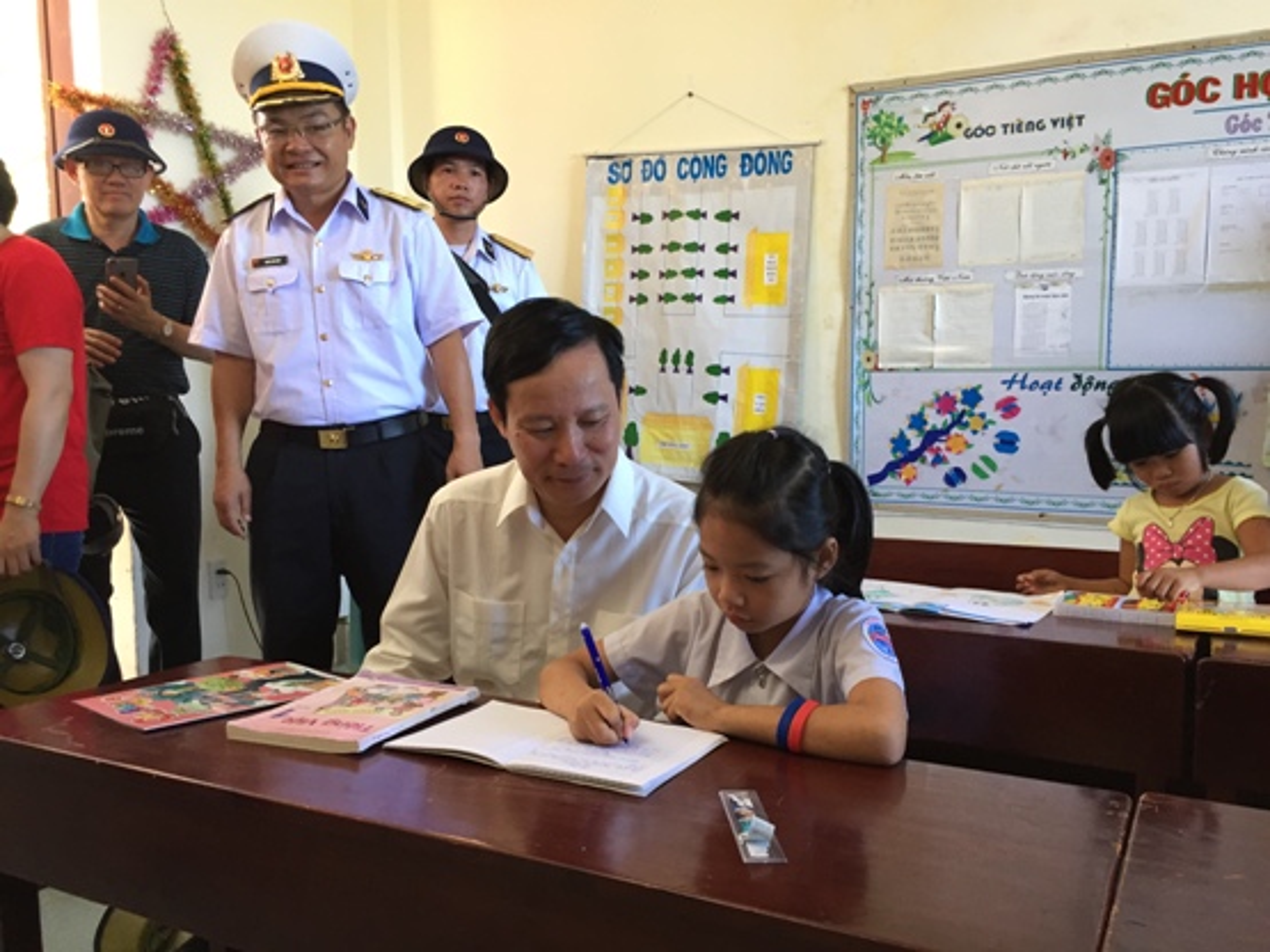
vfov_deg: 48.2
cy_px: 476
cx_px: 635
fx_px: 1064
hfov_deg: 61.7
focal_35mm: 29
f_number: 2.2
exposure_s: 1/33
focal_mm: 4.15
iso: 64
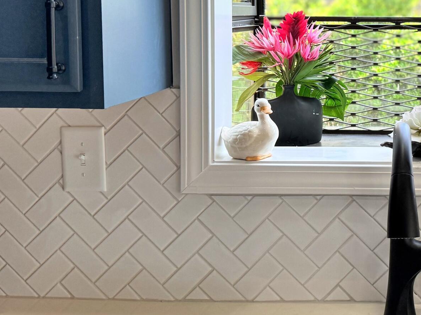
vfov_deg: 23.7
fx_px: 742
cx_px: 403
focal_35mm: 61
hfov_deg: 29.9
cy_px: 64
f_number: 1.78
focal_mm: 6.76
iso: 100
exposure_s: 1/632
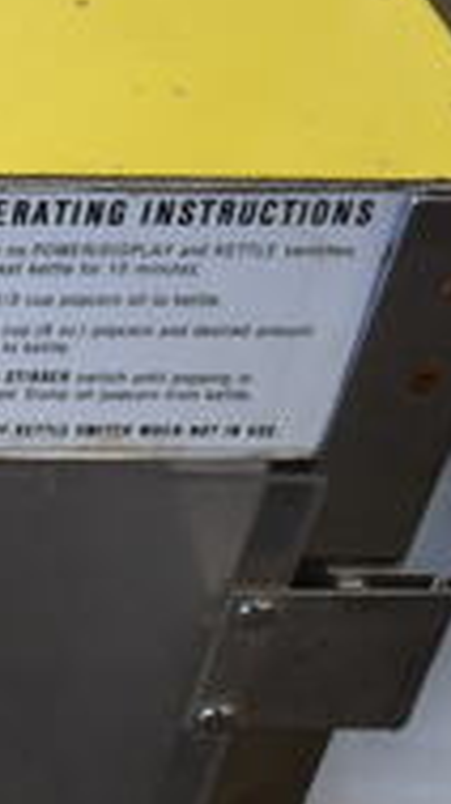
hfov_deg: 9.8
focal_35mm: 107
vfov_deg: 20.0
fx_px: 2273
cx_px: -689
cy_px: 323
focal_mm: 21
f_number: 3.8
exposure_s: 1/30
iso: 360
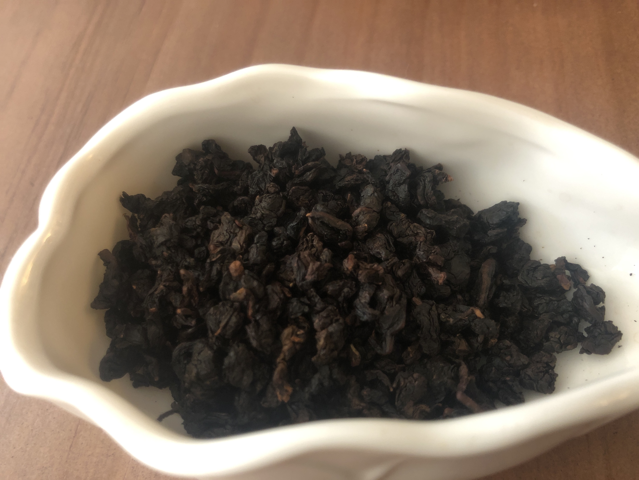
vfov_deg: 49.7
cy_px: 240
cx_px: 320
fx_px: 517
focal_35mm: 28
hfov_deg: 63.4
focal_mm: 4
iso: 80
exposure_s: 1/7
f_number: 1.8
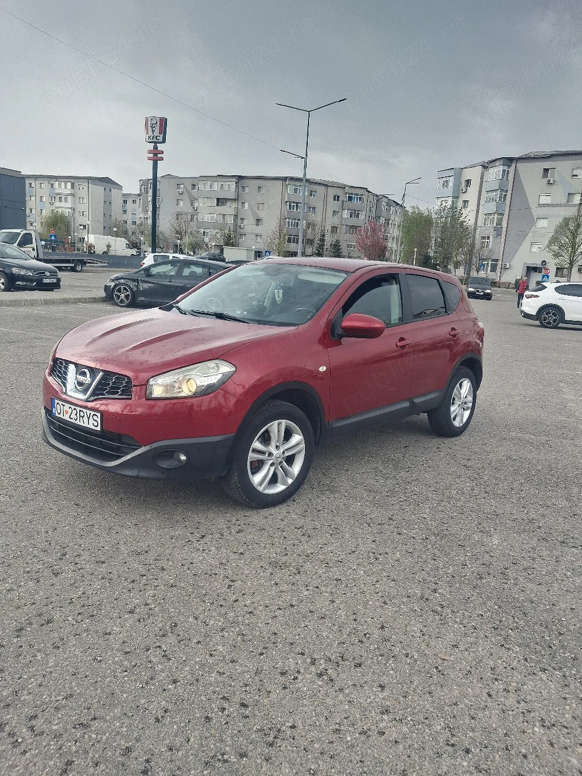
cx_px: 291
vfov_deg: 65.3
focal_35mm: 27
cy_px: 388
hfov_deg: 51.4
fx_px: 605
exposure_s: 1/100
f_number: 1.8
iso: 32
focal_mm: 4
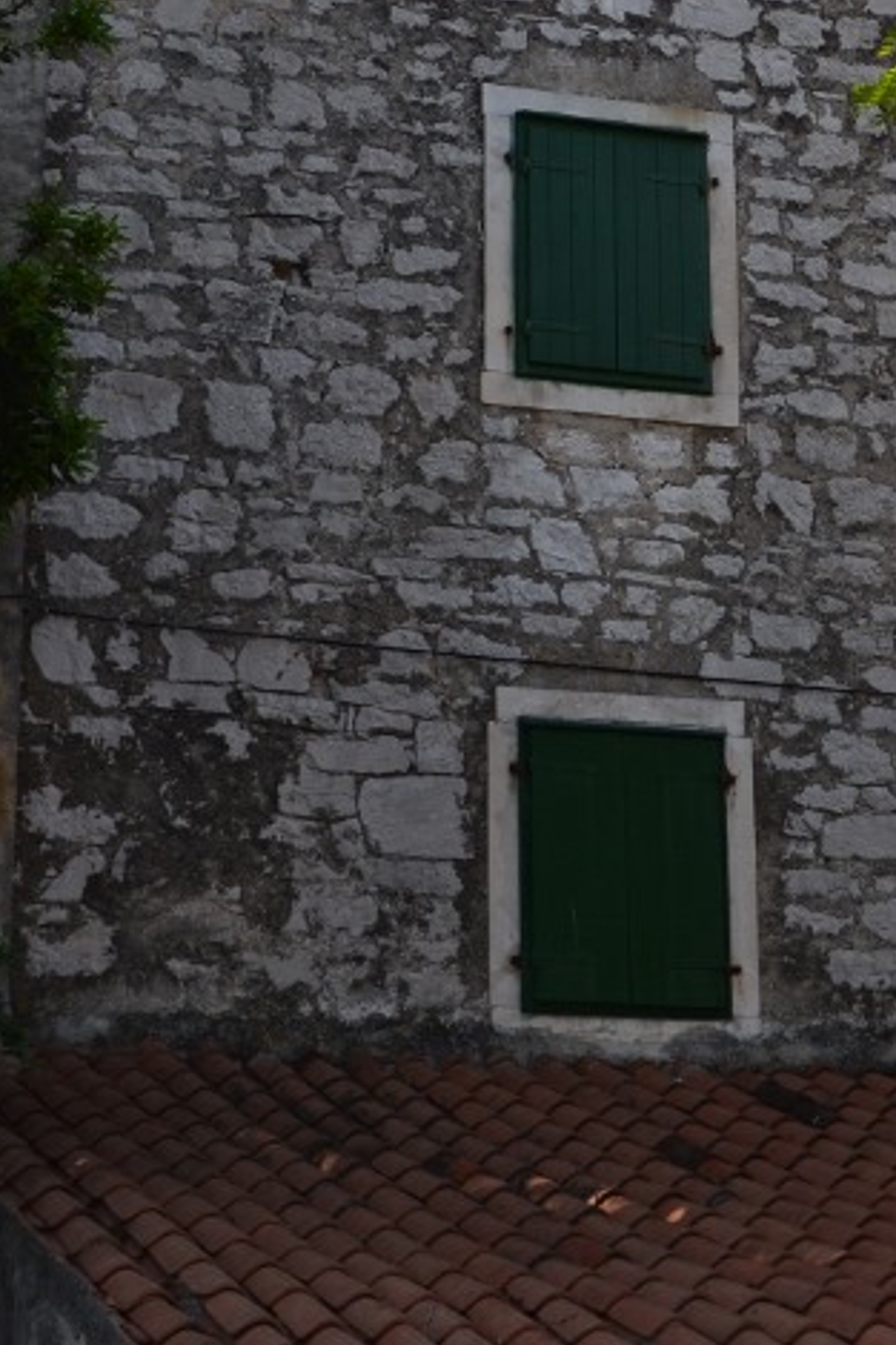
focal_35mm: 92
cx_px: 608
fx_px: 3437
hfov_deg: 14.8
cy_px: 292
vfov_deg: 21.9
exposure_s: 1/250
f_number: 10
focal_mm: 36
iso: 400
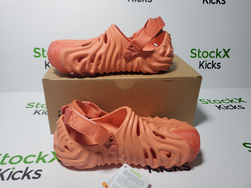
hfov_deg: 67.3
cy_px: 94
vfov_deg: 53.1
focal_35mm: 26
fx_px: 189
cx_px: 126
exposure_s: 1/413
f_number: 1.5
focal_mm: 4.3
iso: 50
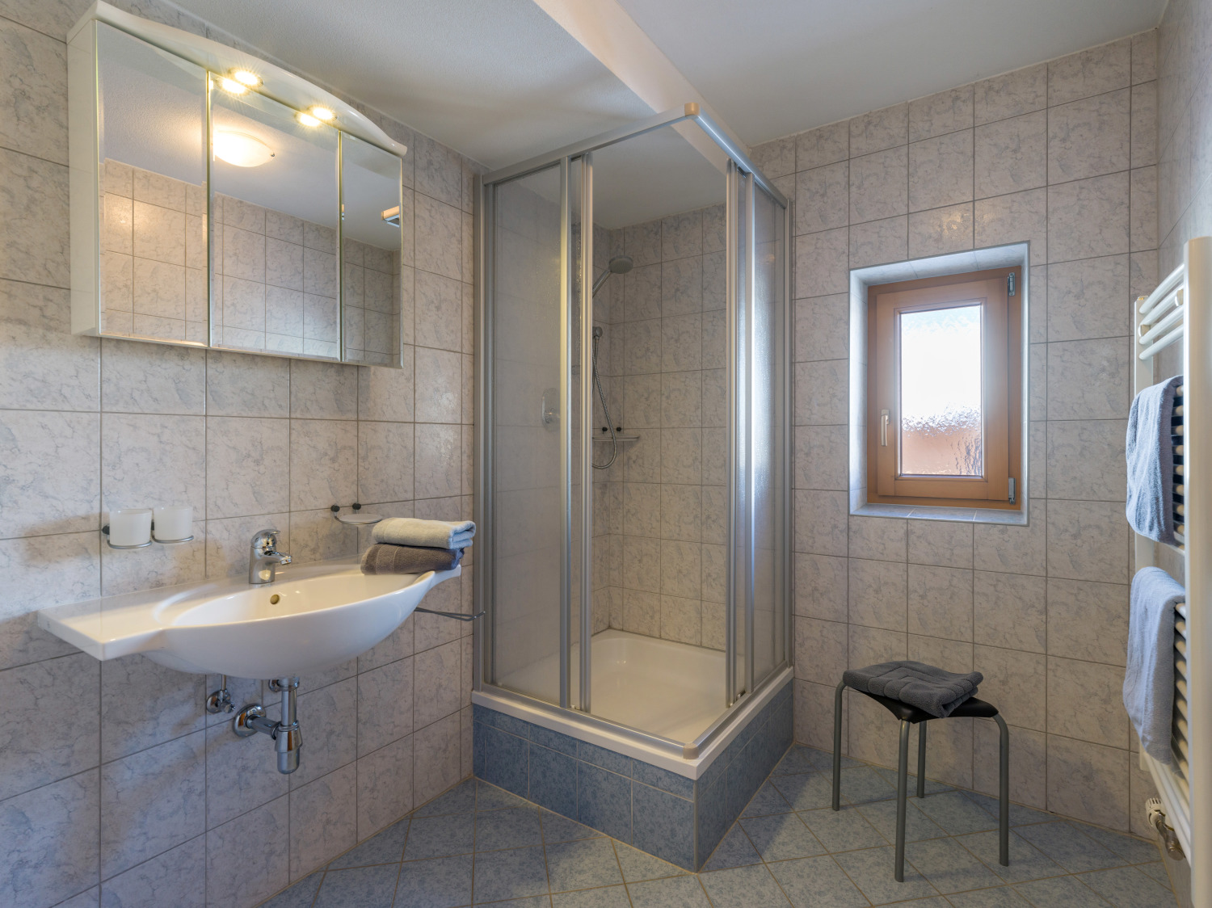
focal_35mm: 16
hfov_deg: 94.5
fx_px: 560
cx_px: 606
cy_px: 454
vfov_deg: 78.1
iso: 400
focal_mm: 21
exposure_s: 1/15
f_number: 8
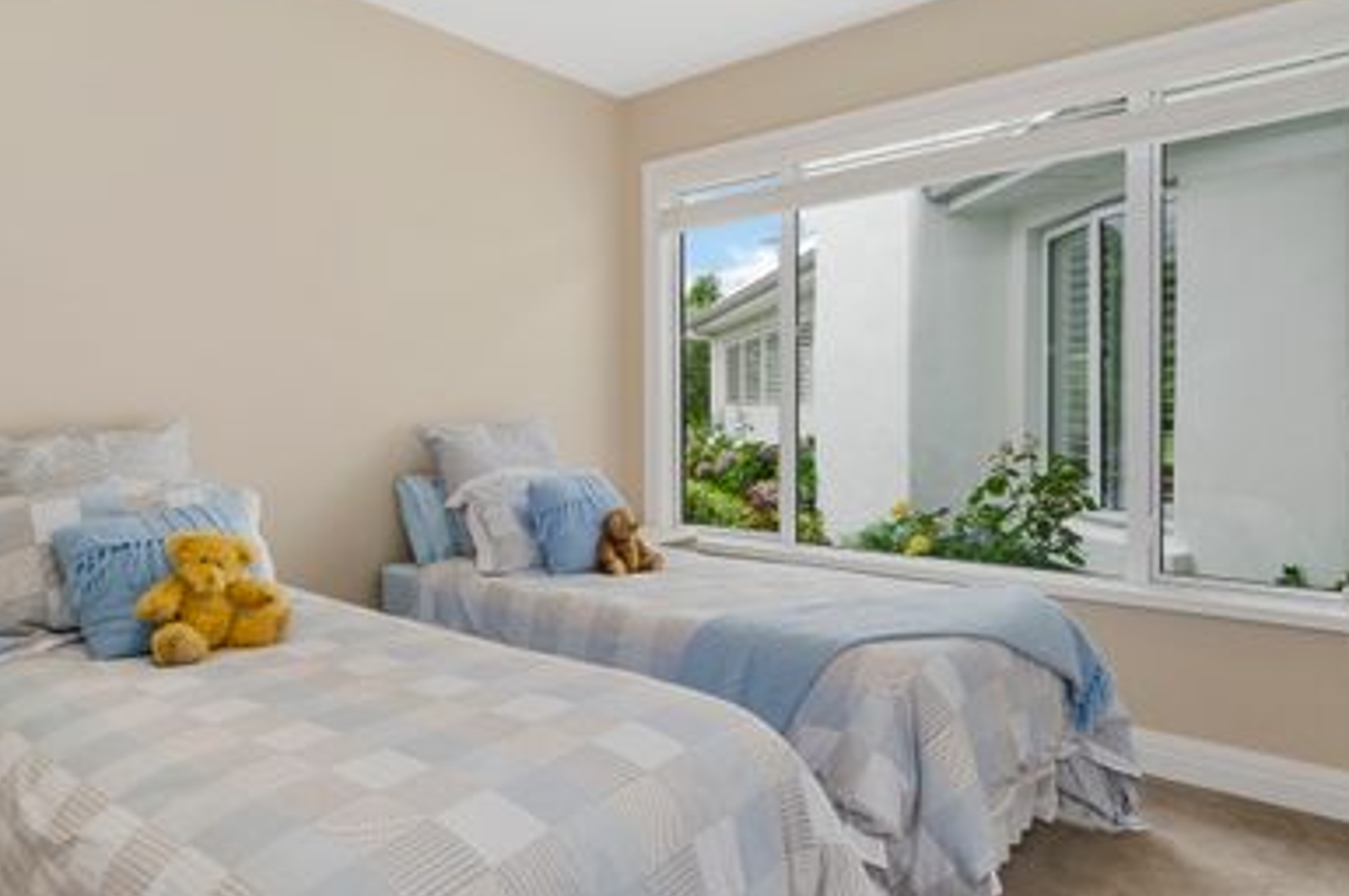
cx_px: 540
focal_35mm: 22
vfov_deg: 57.0
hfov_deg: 77.7
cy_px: 495
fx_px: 824
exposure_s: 1/6
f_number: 11
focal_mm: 12
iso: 200
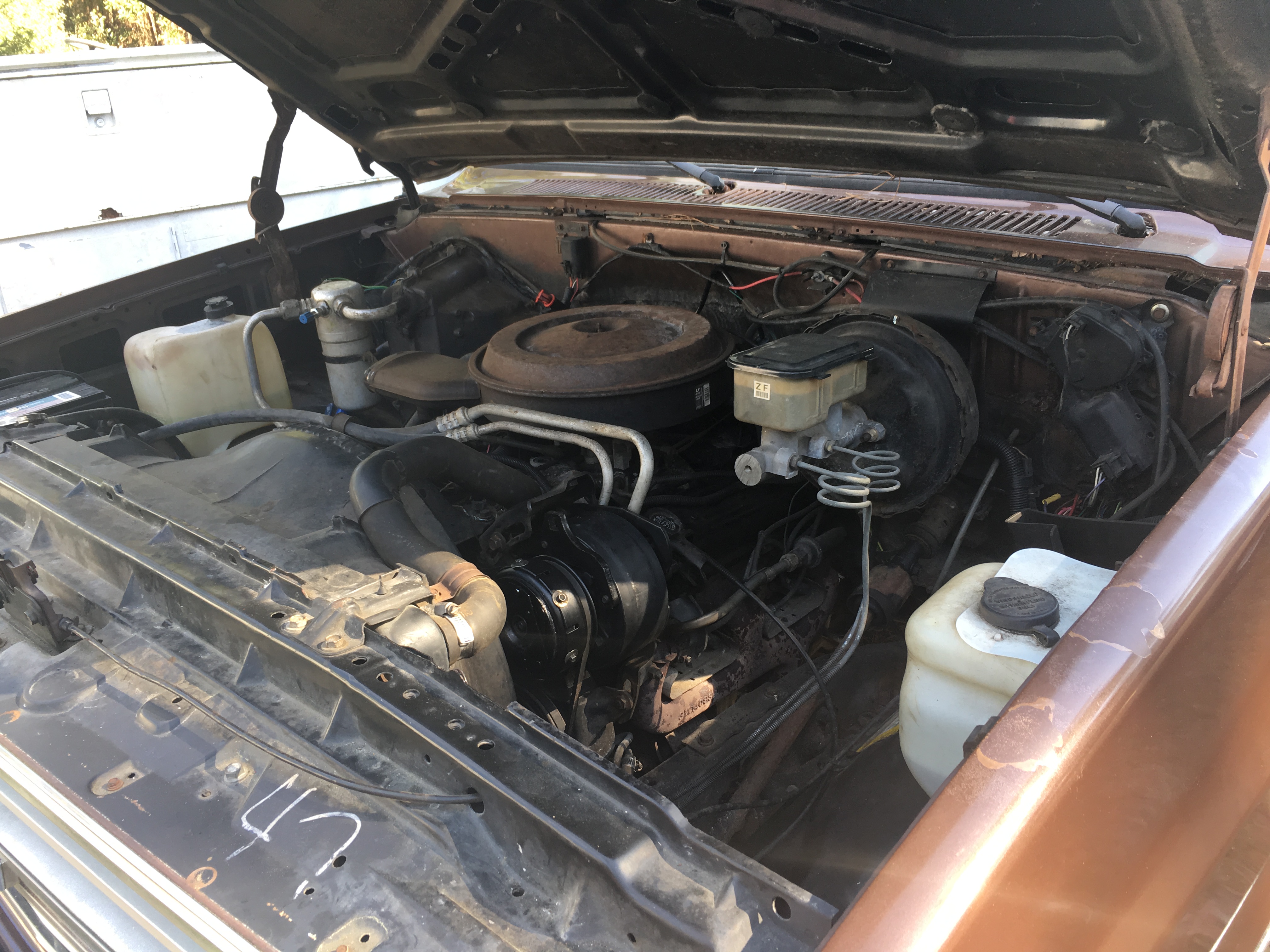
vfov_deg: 48.2
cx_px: 635
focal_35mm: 29
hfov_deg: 61.7
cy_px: 476
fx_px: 1064
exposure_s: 1/60
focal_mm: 4.15
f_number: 2.2
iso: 25
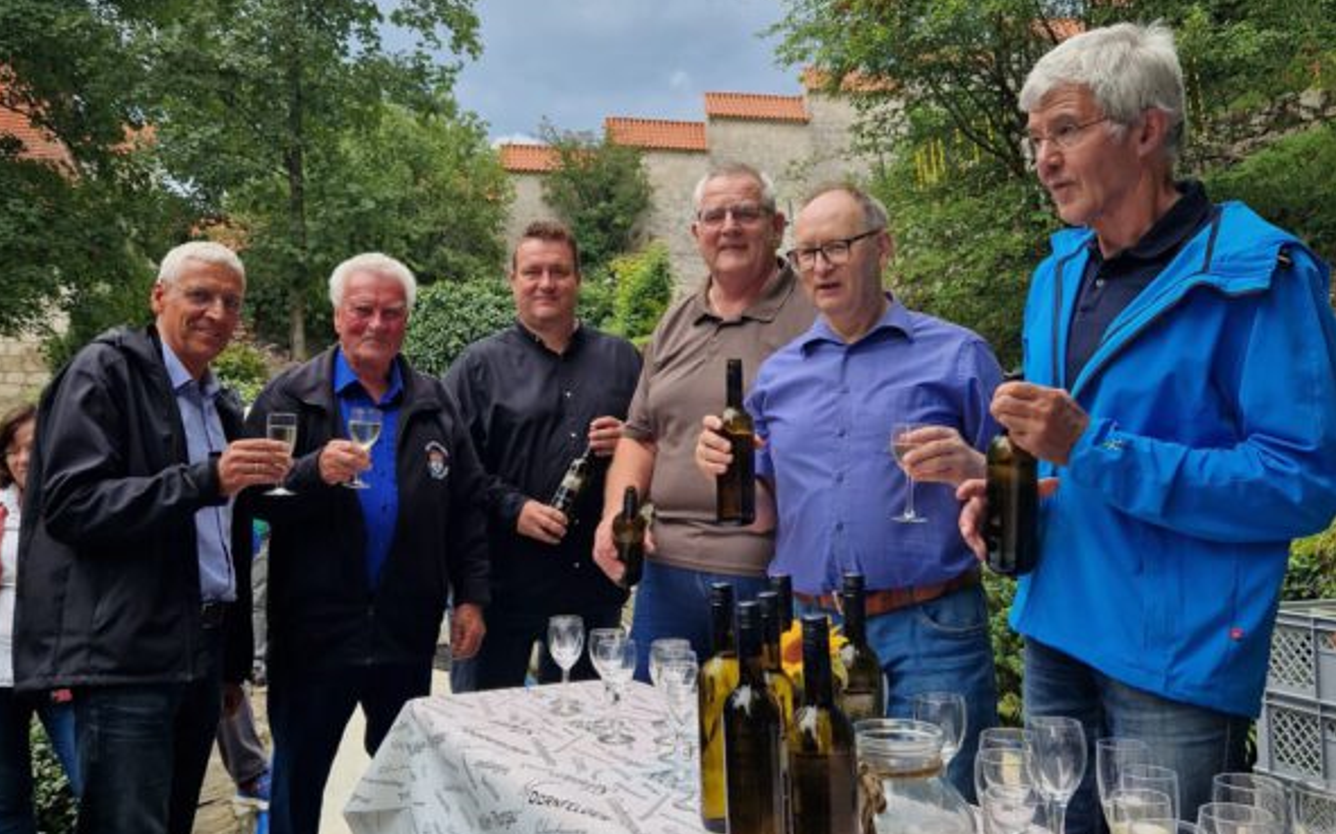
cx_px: 660
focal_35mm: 33
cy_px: 416
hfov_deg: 58.2
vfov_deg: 38.3
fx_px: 1201
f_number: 1.8
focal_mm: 5.4
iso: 50
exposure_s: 1/180
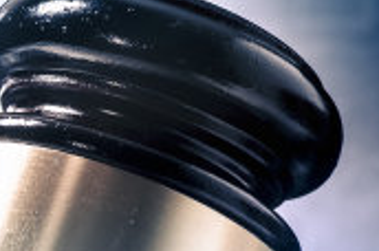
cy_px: 231
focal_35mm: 699
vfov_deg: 2.0
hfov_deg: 2.9
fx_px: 7345
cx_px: -194
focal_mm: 100
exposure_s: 1/200
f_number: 8
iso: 160
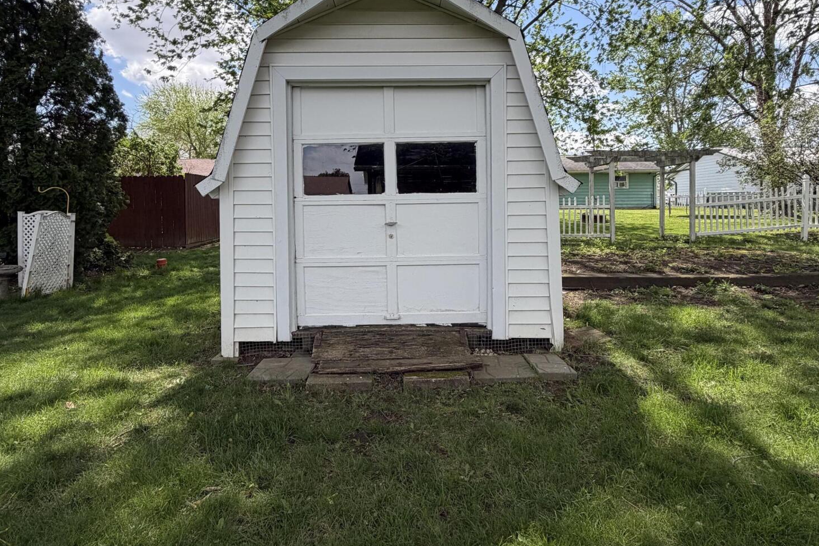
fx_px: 455
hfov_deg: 84.0
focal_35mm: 20
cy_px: 214
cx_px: 402
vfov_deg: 61.3
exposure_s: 1/760
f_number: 2.2
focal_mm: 2.22
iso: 40
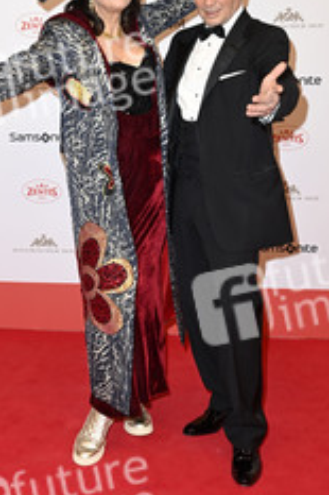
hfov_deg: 22.5
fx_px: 824
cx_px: 108
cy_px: 189
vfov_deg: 33.3
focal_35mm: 60
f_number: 7.1
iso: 640
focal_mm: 35
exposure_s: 1/250
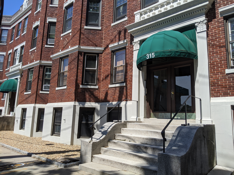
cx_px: 117
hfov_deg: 65.3
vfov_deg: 51.4
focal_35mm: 27
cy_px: 88
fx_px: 183
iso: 66
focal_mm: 4.44
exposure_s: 1/3906
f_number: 1.8
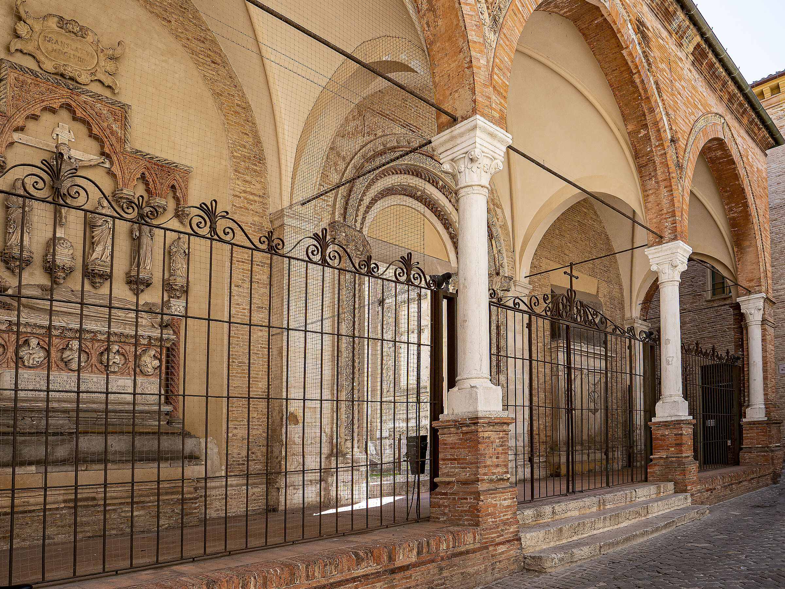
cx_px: 392
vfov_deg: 56.8
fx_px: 544
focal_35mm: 24
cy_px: 294
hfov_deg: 71.6
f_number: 4.5
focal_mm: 12
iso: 200
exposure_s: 1/320
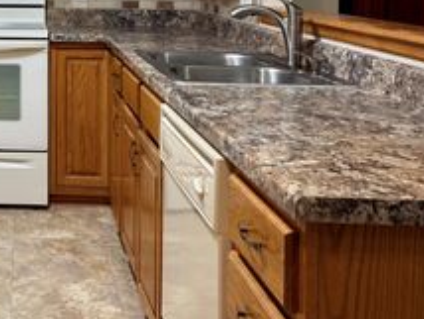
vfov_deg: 24.4
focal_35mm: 56
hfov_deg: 31.5
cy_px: -31
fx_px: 687
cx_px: -10
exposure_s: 1/60
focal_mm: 6.76
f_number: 1.78
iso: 160
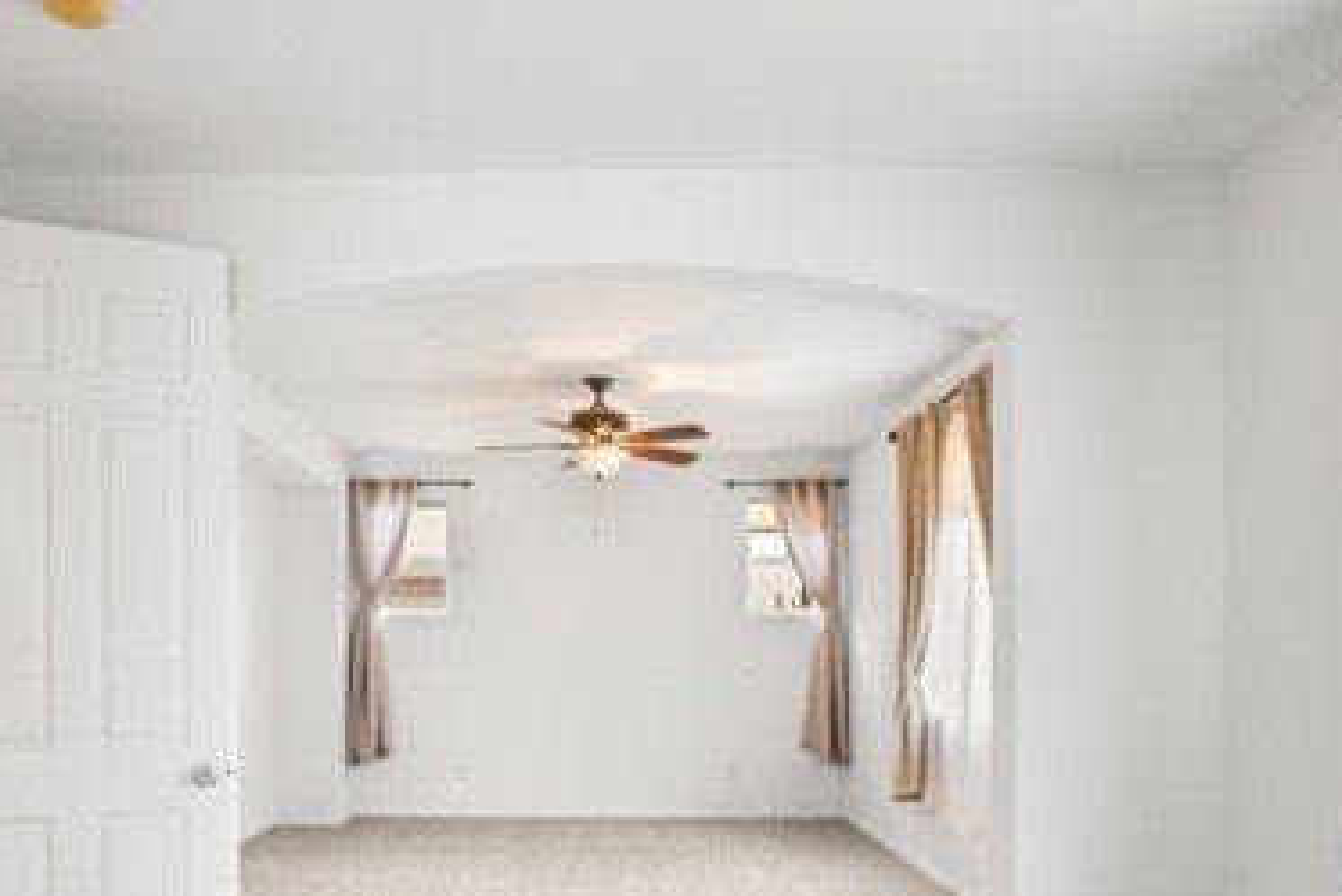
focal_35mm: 24
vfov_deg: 51.8
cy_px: 624
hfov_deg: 73.2
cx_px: 561
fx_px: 895
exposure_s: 1/6
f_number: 7.1
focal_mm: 14
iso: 320
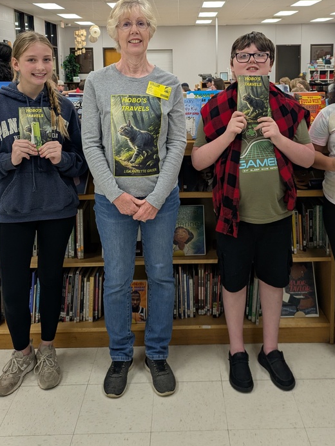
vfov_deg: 49.1
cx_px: 191
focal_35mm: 37
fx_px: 477
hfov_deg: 38.6
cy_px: 141
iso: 53
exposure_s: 1/120
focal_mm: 5.43
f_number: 1.89
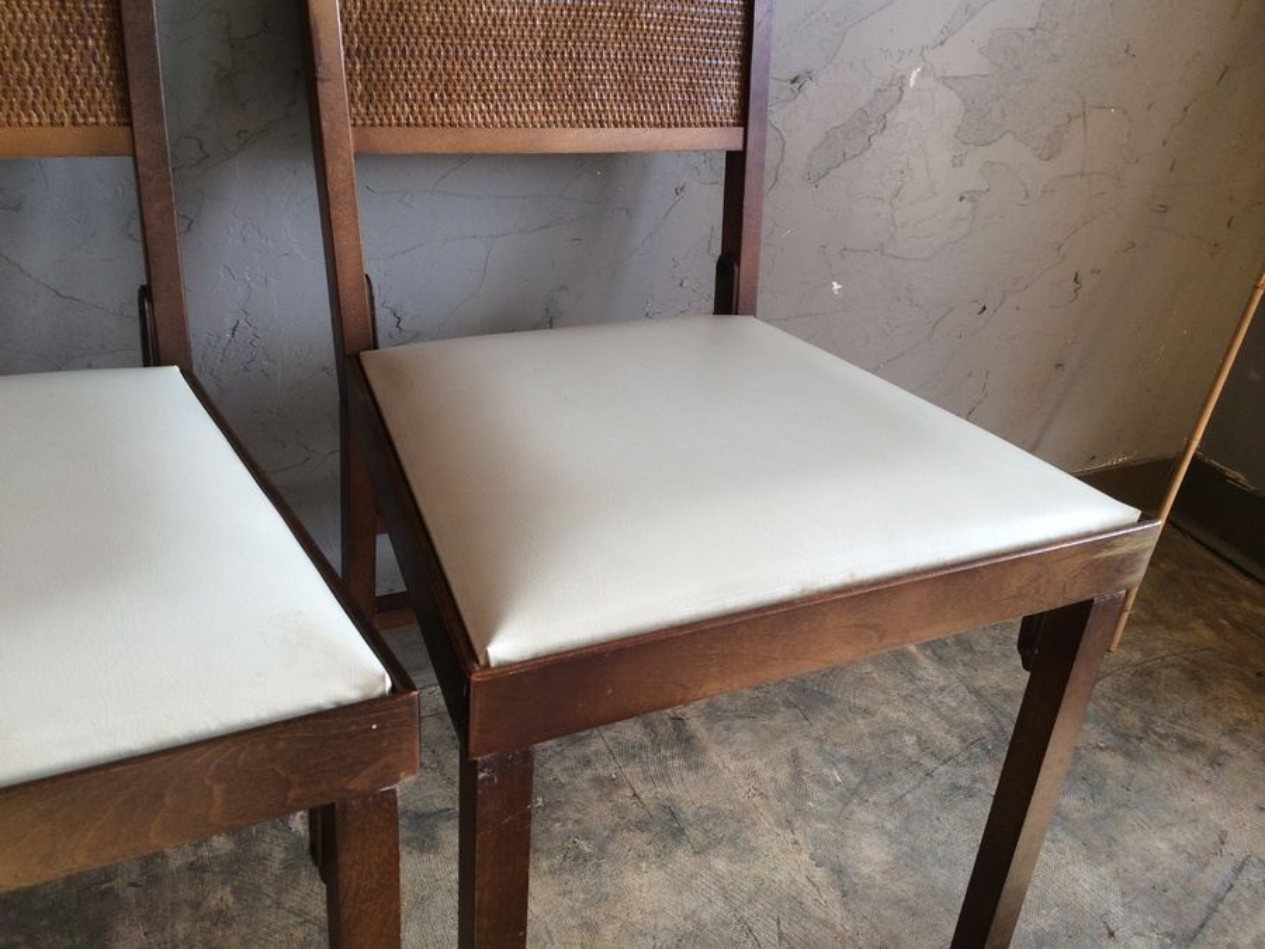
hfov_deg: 60.0
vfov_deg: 46.8
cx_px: 632
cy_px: 474
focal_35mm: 30
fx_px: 1096
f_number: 2.2
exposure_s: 1/120
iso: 64
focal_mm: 4.12
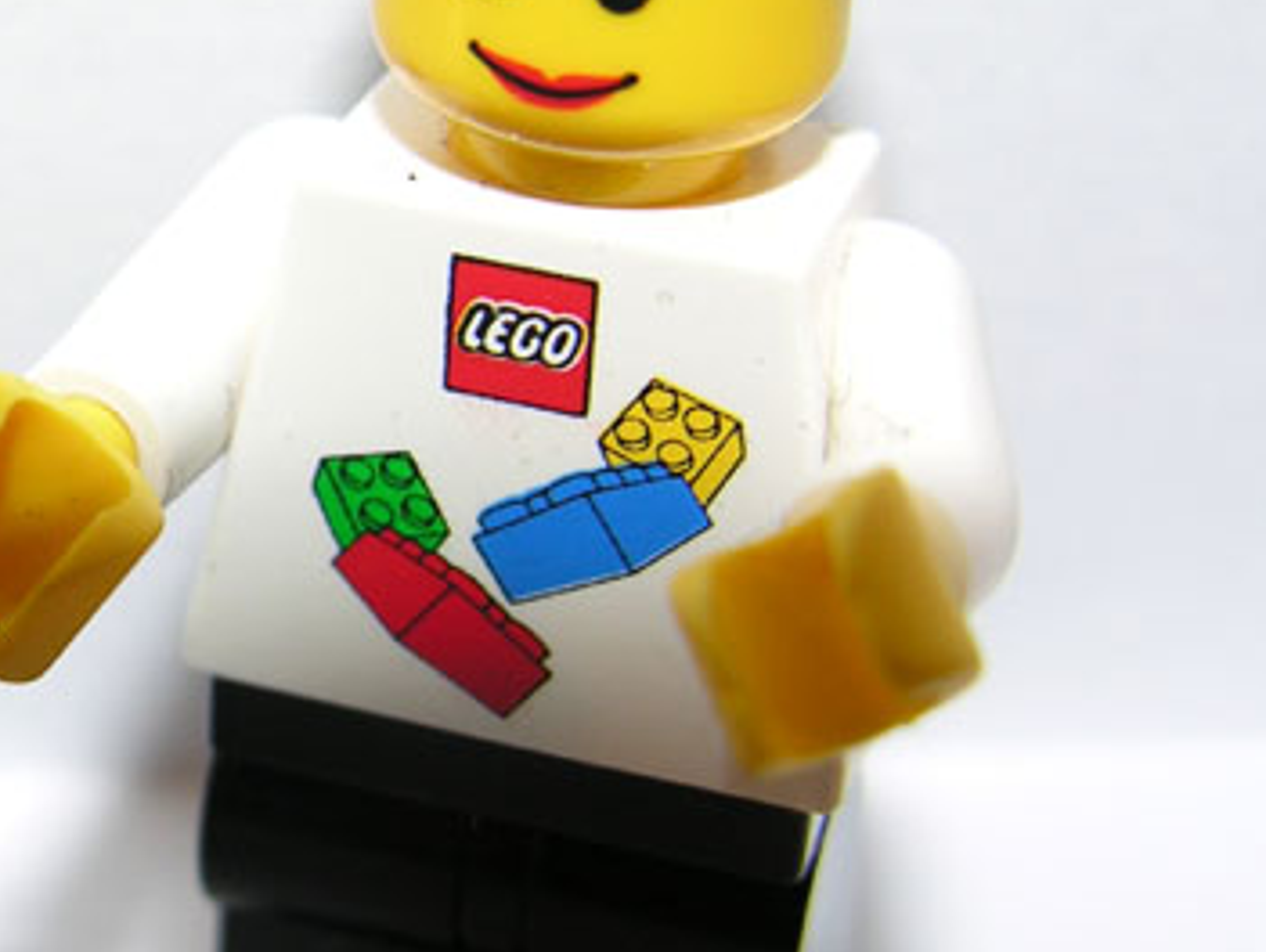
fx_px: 3734
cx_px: -14
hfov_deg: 18.7
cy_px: 555
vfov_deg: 14.5
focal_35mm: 102
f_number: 2.8
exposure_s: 1/60.1
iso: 50
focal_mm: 8.9
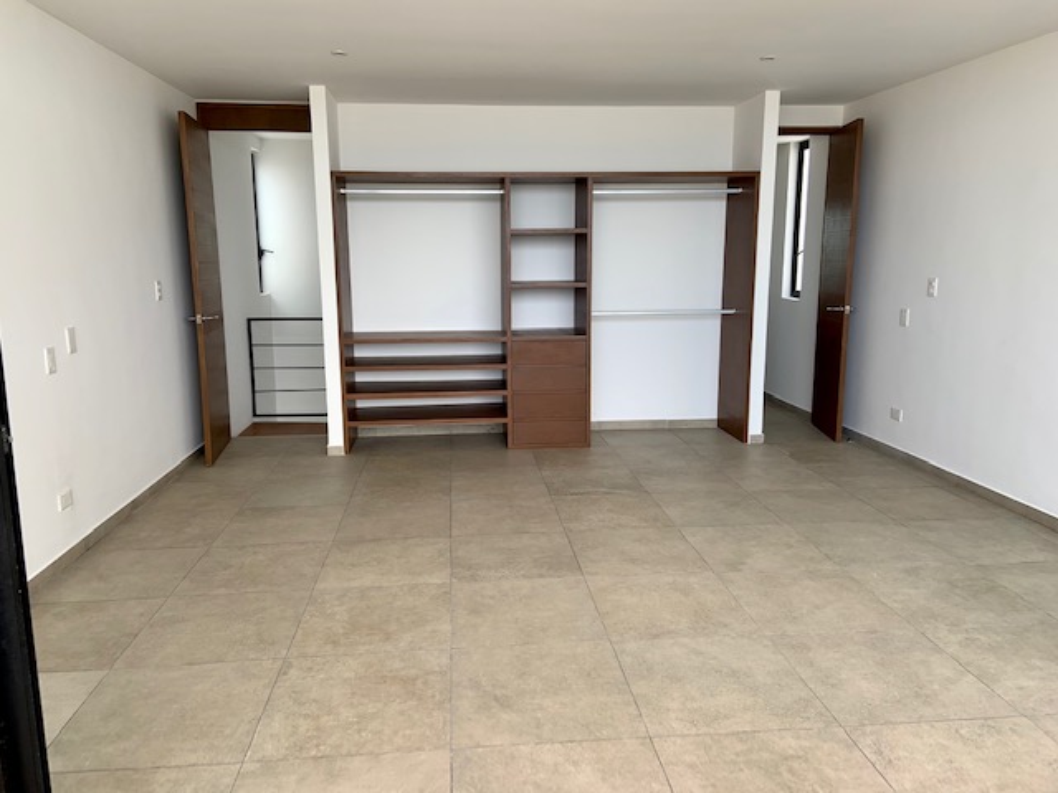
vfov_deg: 53.1
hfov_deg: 67.3
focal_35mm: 26
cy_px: 396
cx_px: 529
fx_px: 795
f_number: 1.8
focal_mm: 4.25
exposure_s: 1/131
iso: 25
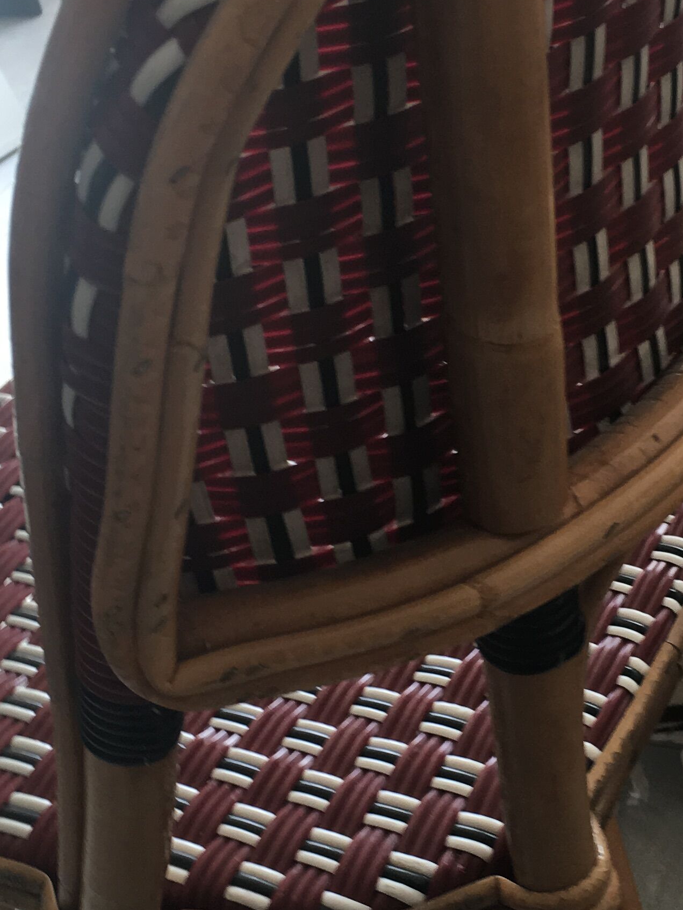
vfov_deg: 28.2
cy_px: 473
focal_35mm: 69
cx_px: 529
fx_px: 1815
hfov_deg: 21.1
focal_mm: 4.15
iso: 40
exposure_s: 1/100
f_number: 2.2
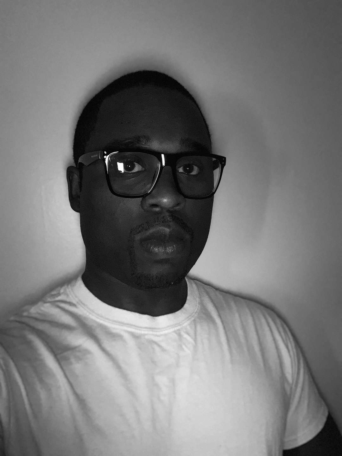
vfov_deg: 56.8
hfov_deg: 44.2
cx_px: 171
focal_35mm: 32
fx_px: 422
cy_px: 228
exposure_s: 1/16
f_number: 2.2
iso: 500
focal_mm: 2.87
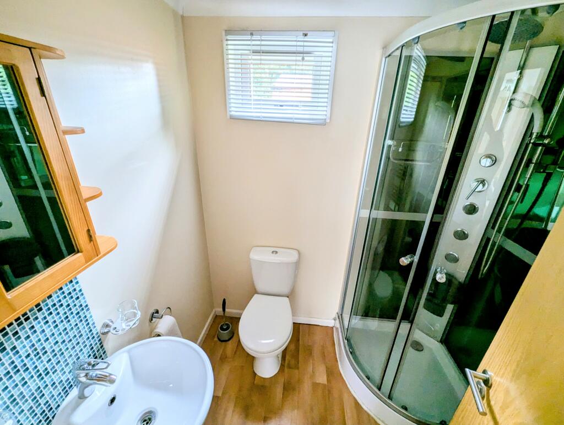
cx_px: 282
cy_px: 212
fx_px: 212
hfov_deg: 106.1
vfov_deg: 90.1
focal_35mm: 13
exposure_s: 1/34.7
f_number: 2.2
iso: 160
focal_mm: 1.95
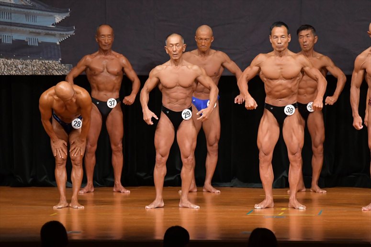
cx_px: 186
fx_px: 2627
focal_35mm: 255
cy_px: 124
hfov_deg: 8.1
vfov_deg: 5.4
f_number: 5.6
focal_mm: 170
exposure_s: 1/400
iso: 5000
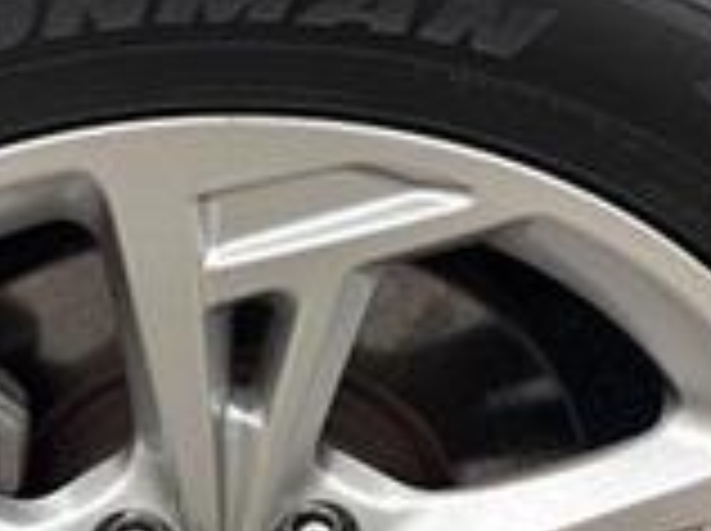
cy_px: 464
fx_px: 1702
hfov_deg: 23.5
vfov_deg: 17.5
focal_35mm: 83
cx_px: 252
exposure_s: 1/357
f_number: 1.6
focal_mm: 5.96
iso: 50
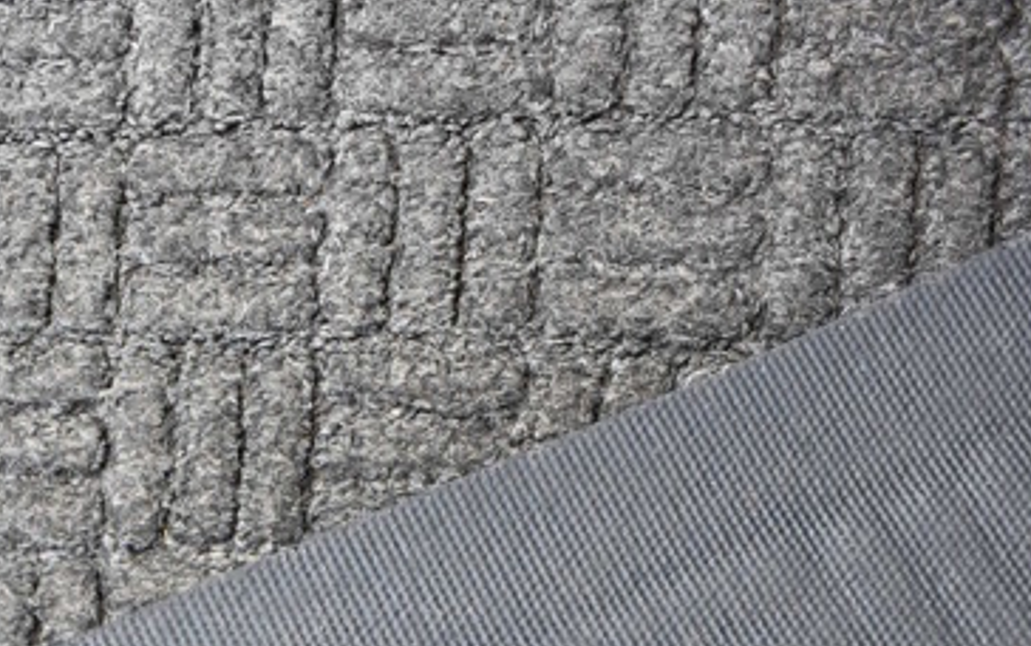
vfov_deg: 16.7
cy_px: 1047
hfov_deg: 29.3
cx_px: 261
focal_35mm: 69
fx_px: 1940
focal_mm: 18
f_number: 5.6
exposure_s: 1/125
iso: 400
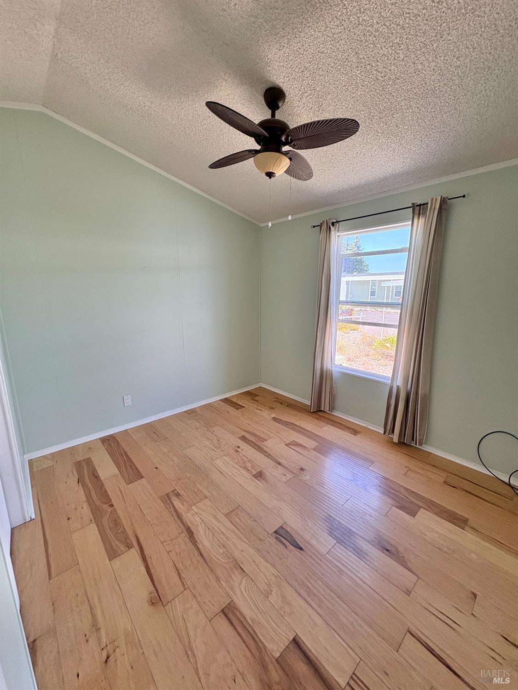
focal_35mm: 14
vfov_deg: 102.1
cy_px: 345
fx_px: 279
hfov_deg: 85.7
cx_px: 259
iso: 125
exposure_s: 1/99
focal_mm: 2.22
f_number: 2.2
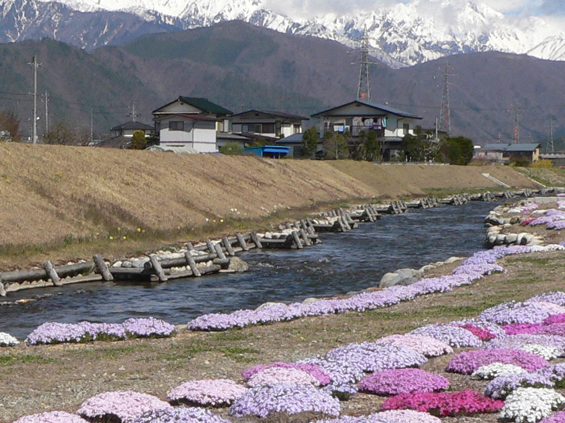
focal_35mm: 108
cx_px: 165
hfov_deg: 18.1
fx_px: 1763
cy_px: 367
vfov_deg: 13.6
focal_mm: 7.2
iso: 100
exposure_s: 1/800
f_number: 5.6
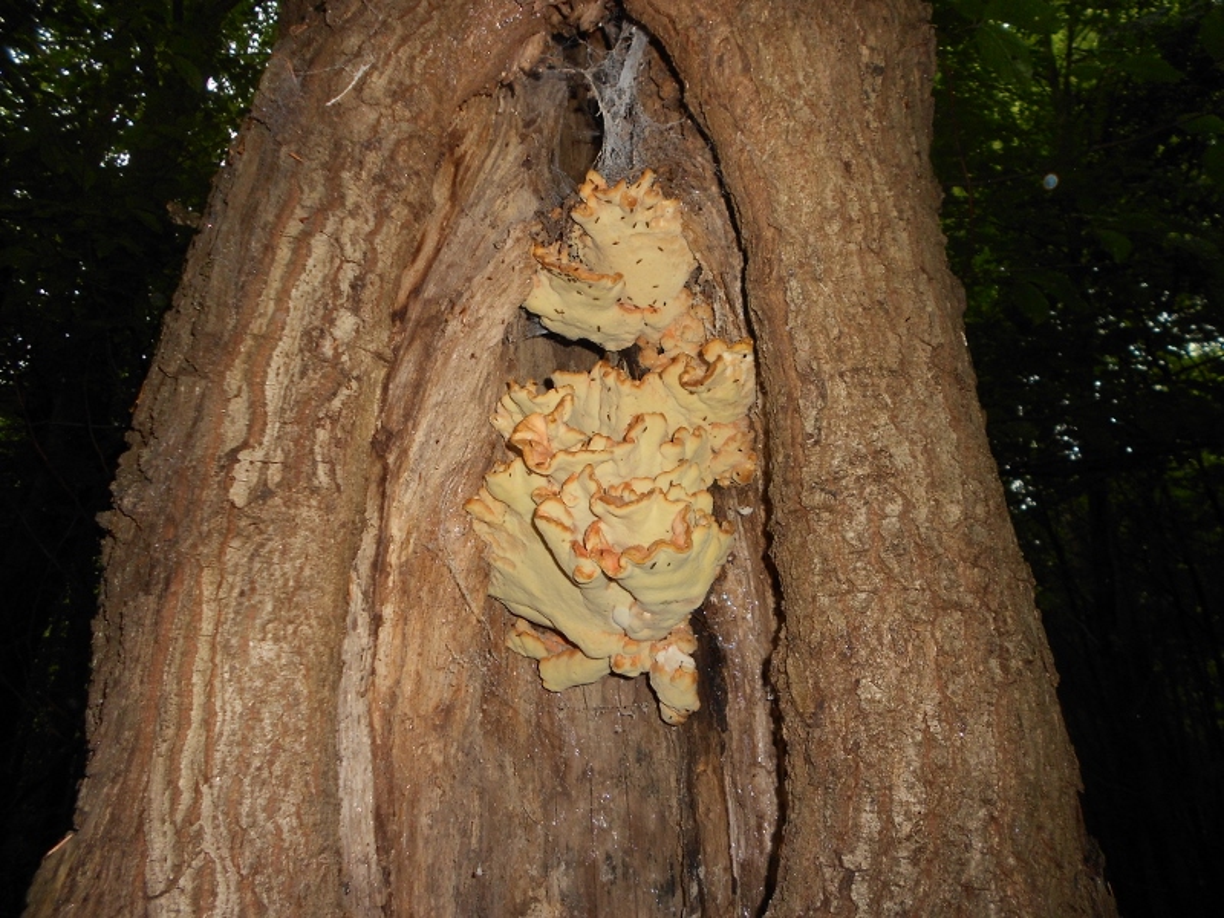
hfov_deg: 67.3
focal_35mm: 26
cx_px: 612
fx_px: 919
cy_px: 459
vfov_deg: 53.1
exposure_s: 1/25
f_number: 3.2
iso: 80
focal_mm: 4.6
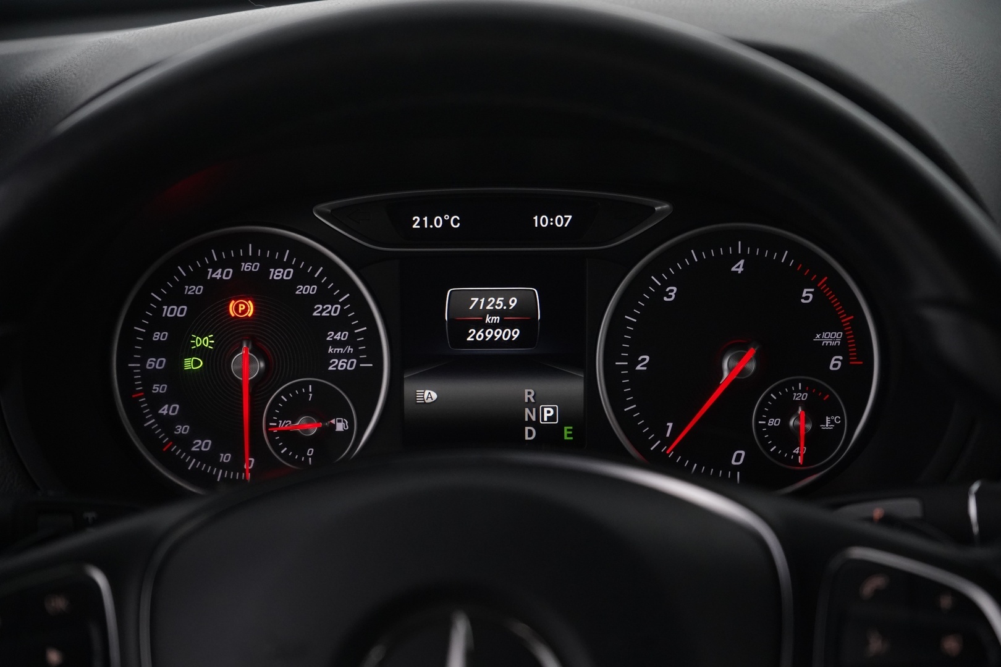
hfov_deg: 28.8
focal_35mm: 70
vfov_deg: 19.5
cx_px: 500
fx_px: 1946
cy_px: 334
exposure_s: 1/60
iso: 4000
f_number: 5.6
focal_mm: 70
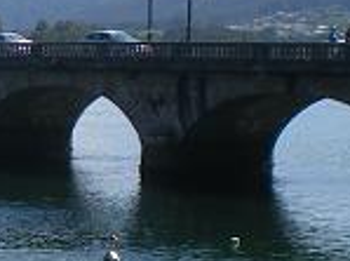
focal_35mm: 135
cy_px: 245
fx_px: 1362
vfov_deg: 10.9
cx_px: -254
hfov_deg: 13.4
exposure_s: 1/320
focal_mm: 6.3
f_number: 4.6
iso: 64
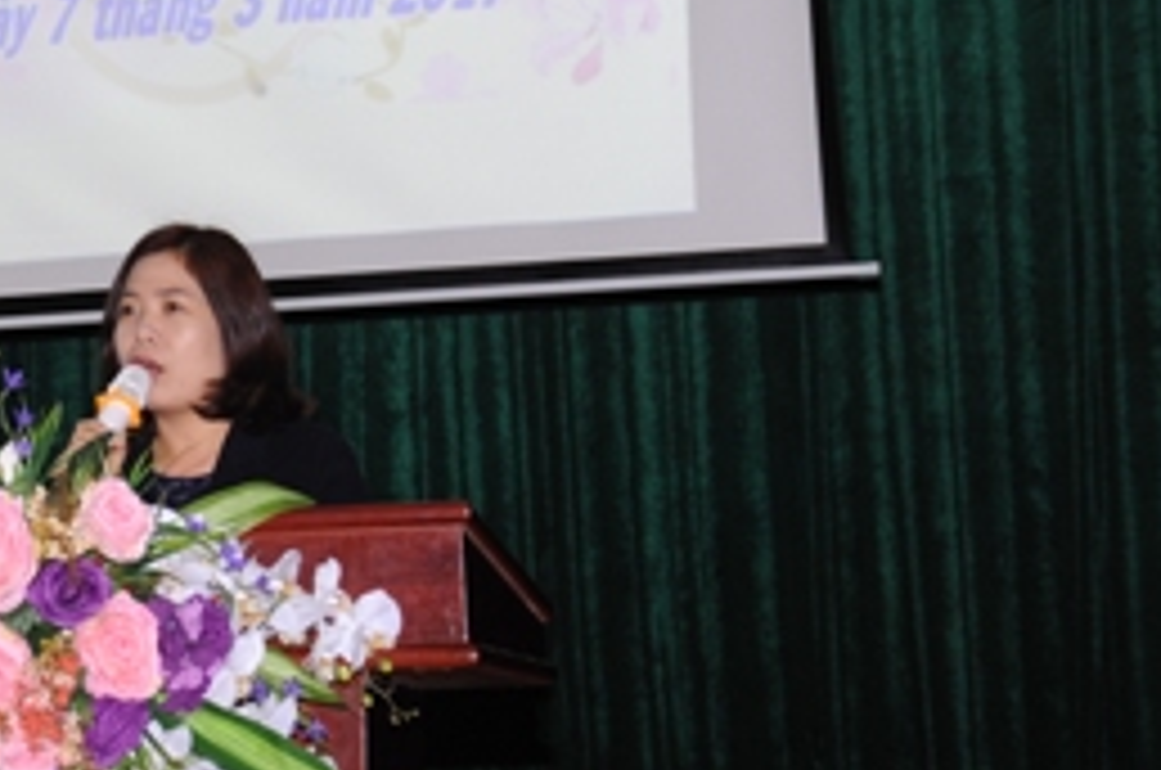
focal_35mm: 154
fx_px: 4957
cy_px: 162
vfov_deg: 8.9
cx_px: -146
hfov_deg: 13.1
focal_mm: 66
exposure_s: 1/60
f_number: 5.6
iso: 640
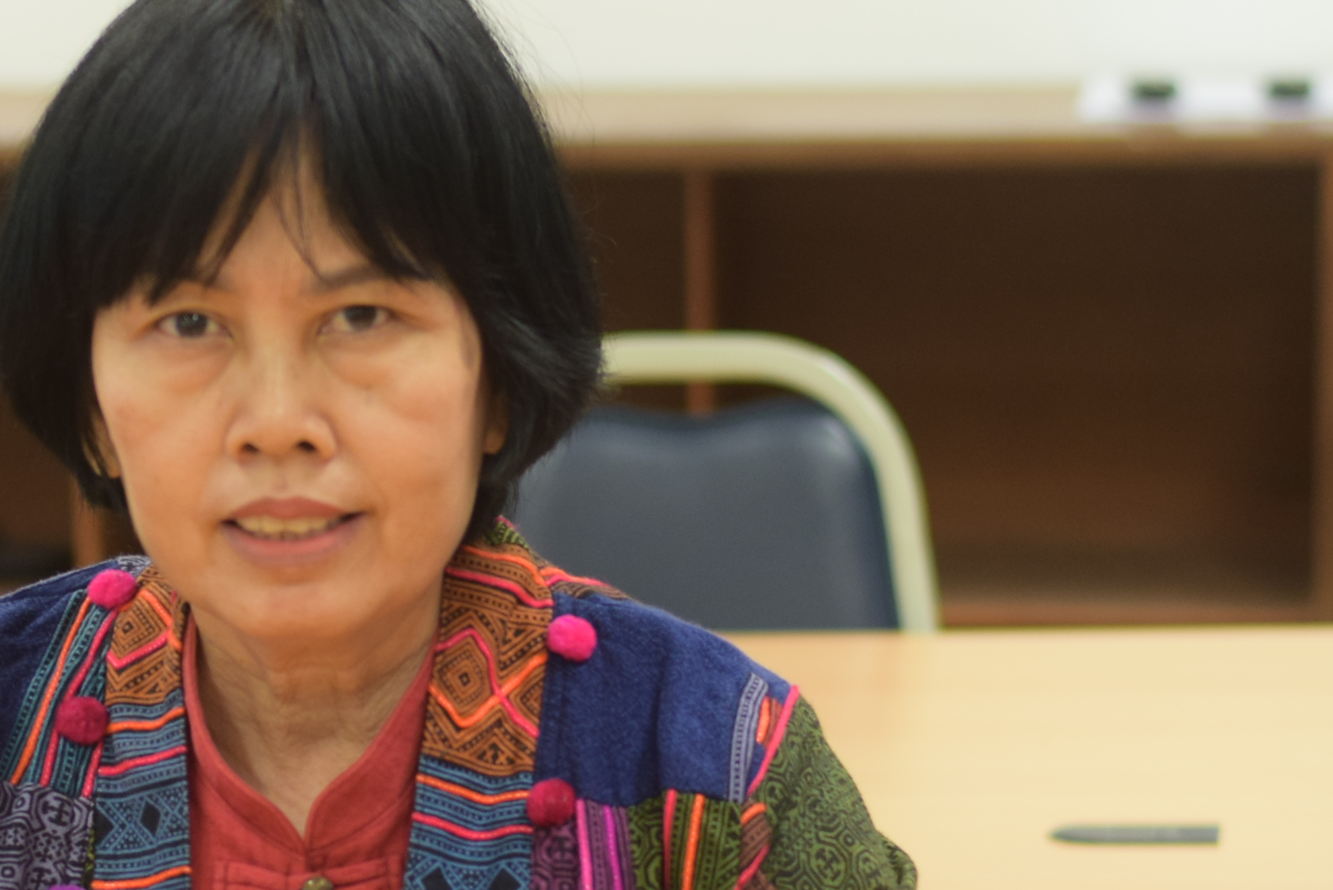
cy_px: 829
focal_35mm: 174
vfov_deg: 7.9
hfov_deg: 11.8
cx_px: 393
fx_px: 6444
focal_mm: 50
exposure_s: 1/100
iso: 500
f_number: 2.5
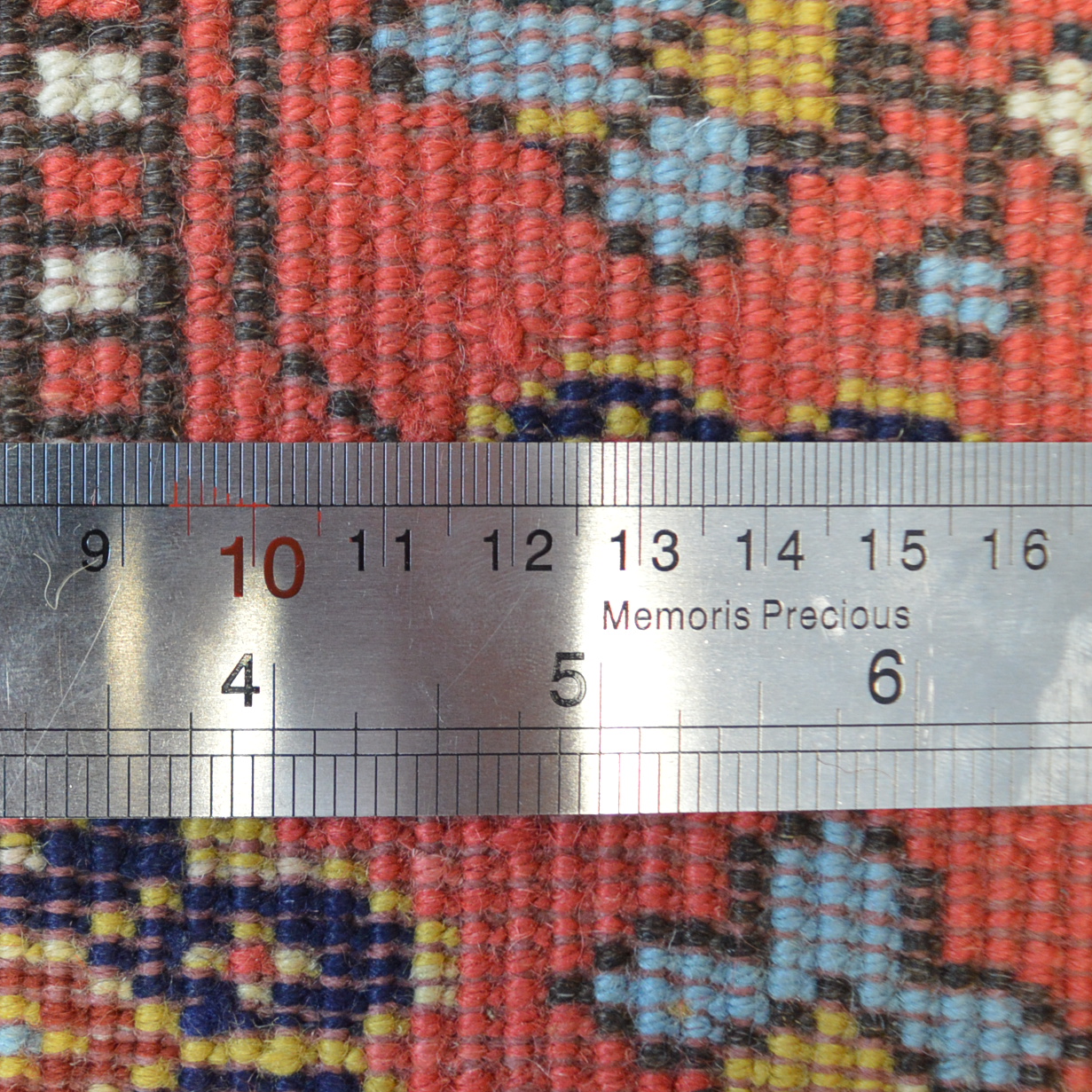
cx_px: -7
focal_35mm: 56
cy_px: 500
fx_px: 1999
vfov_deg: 30.5
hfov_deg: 28.6
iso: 800
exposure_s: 1/40
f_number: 3.5
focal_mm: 18
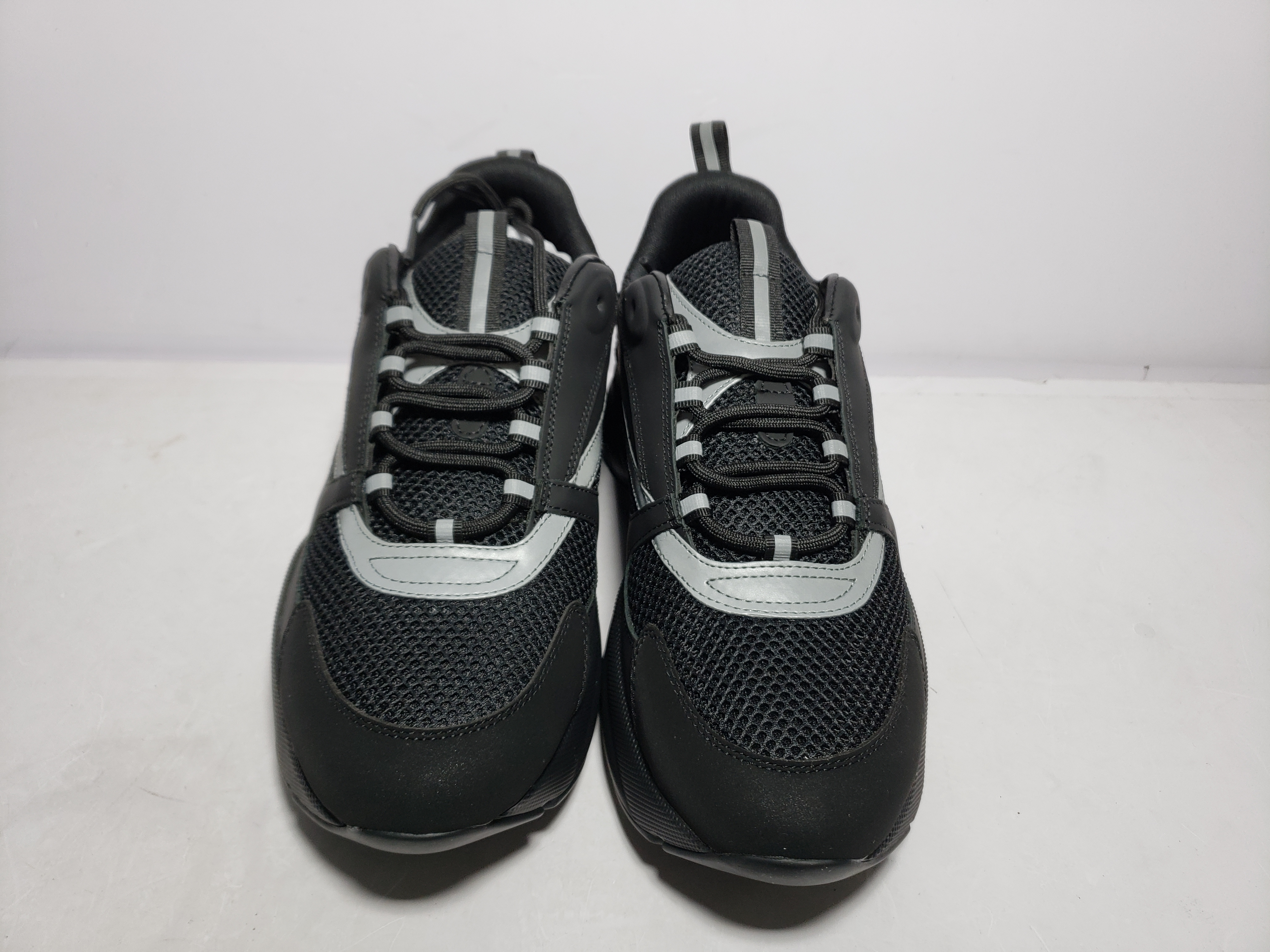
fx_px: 954
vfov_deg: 53.1
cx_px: 635
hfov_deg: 67.3
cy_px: 476
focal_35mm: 26
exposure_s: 1/377
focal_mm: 4.3
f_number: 1.5
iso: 50
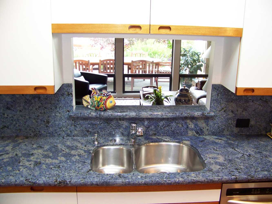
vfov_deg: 39.7
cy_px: 102
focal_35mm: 36
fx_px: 283
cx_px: 136
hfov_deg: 51.4
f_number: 2.8
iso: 200
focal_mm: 5.85
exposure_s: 1/30
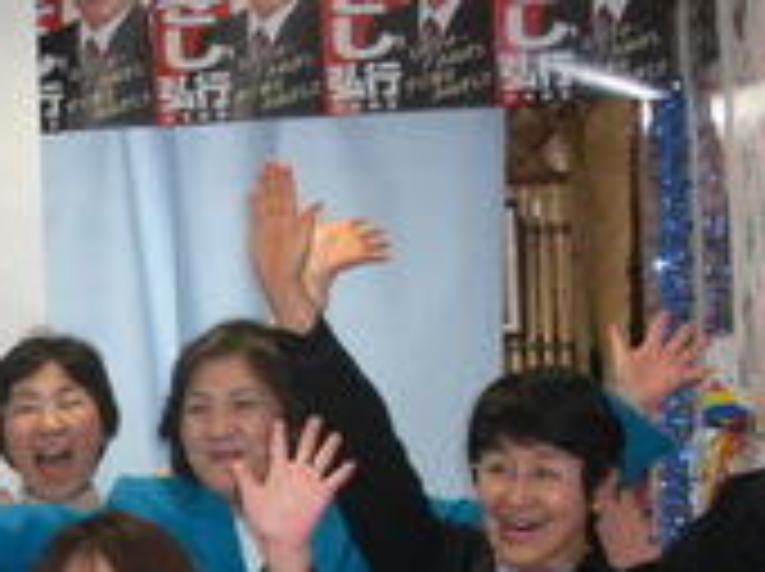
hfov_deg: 17.9
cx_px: -86
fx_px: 2339
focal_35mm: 106
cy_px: 520
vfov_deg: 13.8
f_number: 2.8
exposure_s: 1/60
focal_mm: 6.3
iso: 200
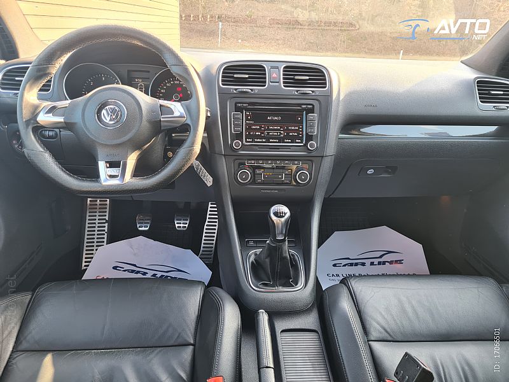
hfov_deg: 67.3
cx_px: 254
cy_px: 191
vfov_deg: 53.1
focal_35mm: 26
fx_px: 382
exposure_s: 1/50
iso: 64
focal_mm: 5.4
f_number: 1.8
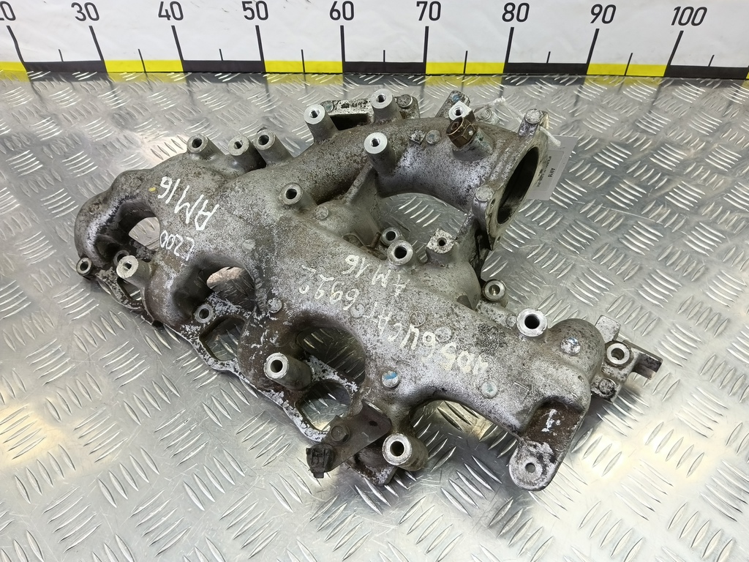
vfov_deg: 58.9
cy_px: 281
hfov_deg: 73.9
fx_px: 498
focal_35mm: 23
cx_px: 374
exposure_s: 1/50
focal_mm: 4.11
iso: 143
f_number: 1.6
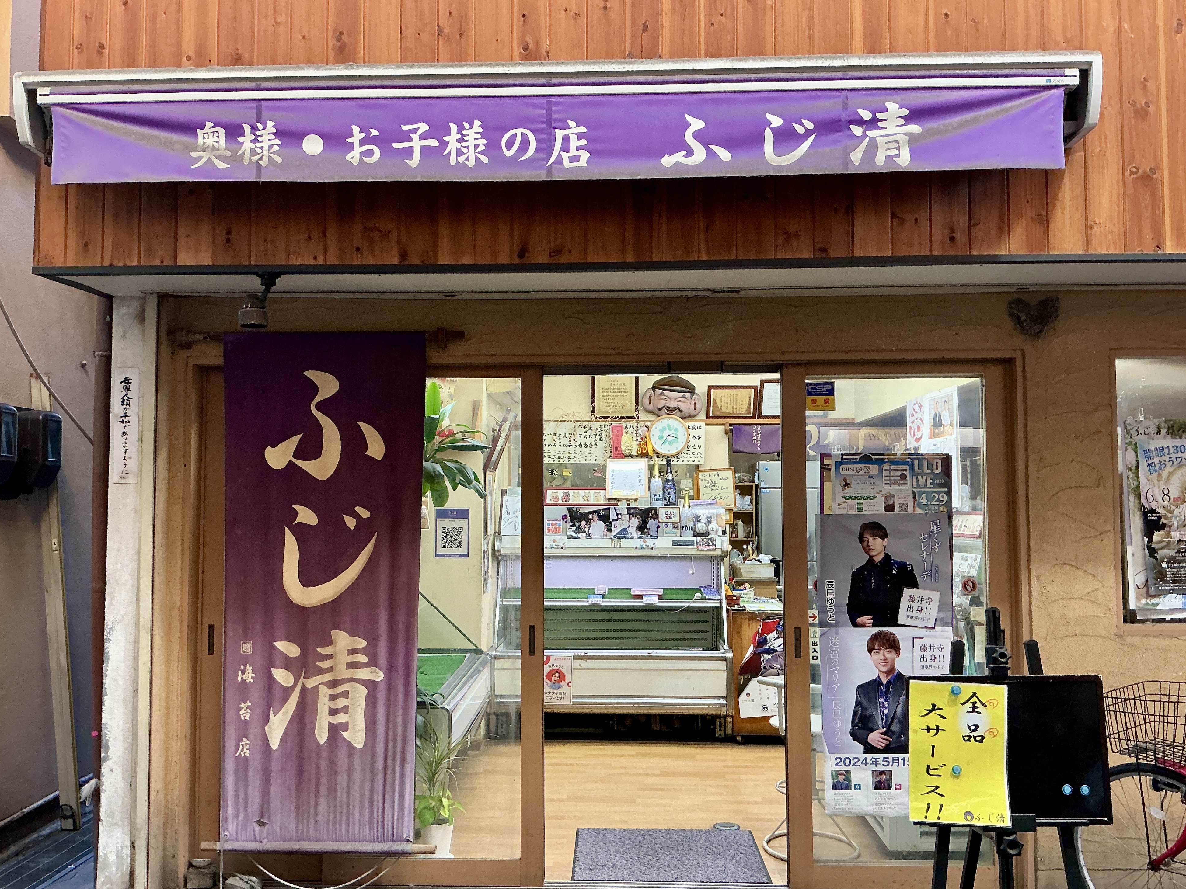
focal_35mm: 30
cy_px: 460
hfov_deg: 60.0
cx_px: 581
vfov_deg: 46.8
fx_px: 1028
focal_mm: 3
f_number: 1.8
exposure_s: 1/60
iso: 100
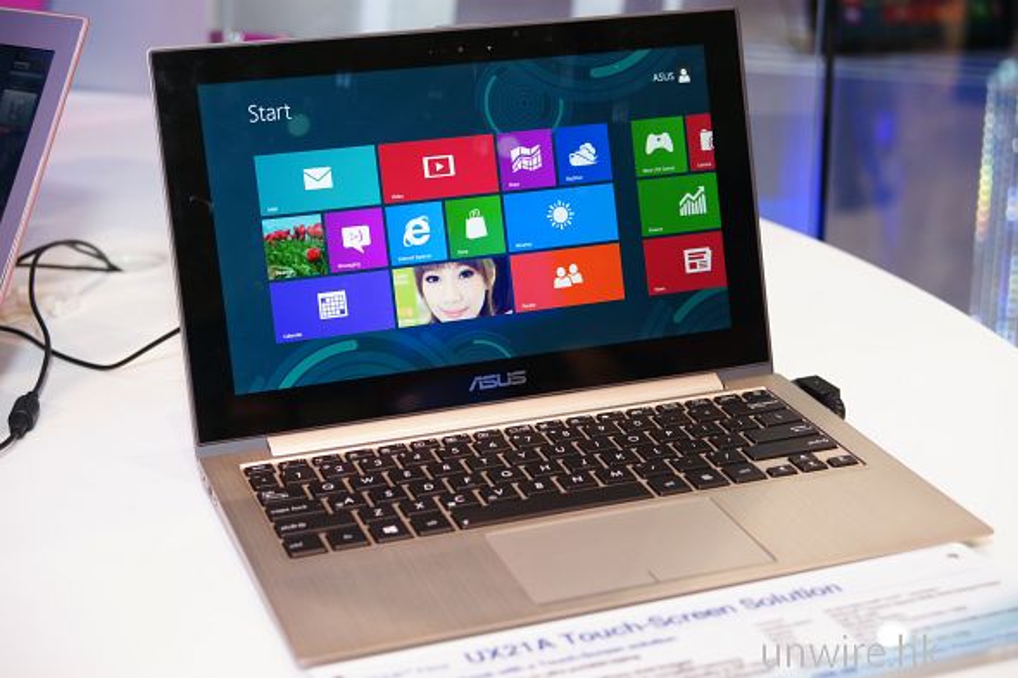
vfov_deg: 19.4
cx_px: 509
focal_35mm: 70
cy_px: 339
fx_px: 1979
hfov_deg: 28.9
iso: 400
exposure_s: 1/40
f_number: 6.3
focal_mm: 70
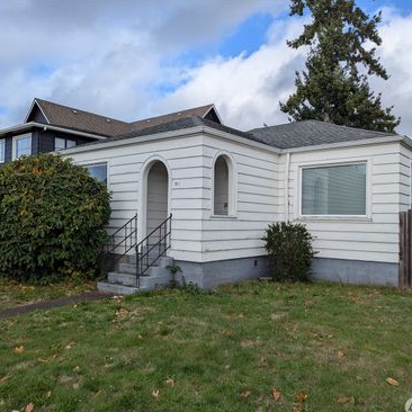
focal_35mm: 29
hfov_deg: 55.6
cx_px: 215
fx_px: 391
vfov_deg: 55.6
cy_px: 209
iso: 47
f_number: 1.85
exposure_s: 1/1919
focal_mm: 6.81
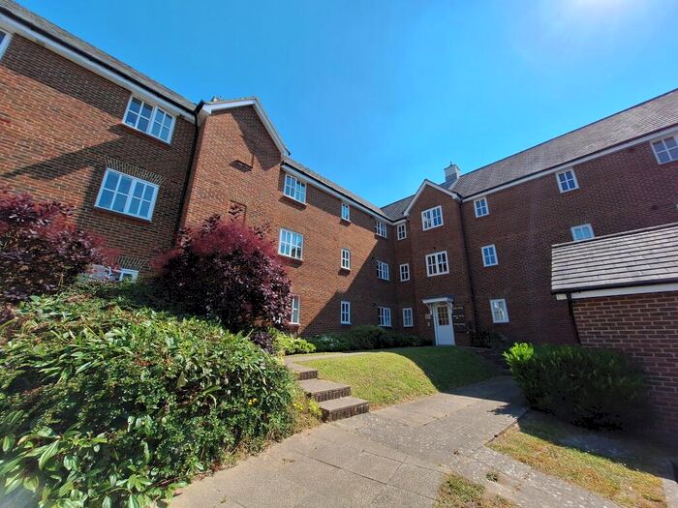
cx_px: 339
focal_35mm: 13
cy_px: 254
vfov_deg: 89.9
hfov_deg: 106.2
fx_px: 255
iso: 40
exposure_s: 1/2849
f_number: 2.2
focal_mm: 1.74
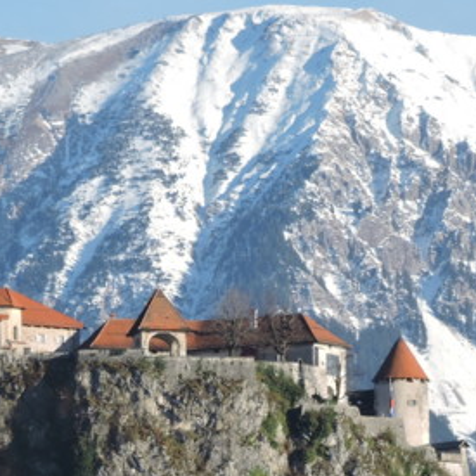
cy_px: 231
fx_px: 3423
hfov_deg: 8.0
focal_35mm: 220
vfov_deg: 8.0
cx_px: 163
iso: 100
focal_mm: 32.2
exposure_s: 1/400
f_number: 5.3
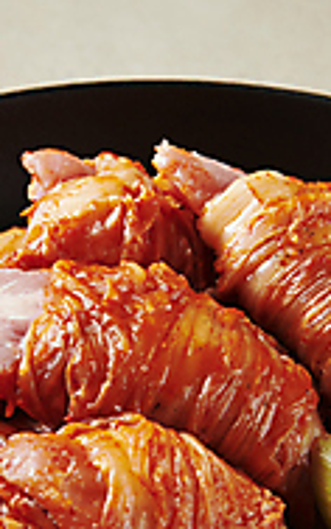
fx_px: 2181
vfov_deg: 13.8
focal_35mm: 151
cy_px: 364
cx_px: 128
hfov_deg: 8.7
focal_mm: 70
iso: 31
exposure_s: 1/125
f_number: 11
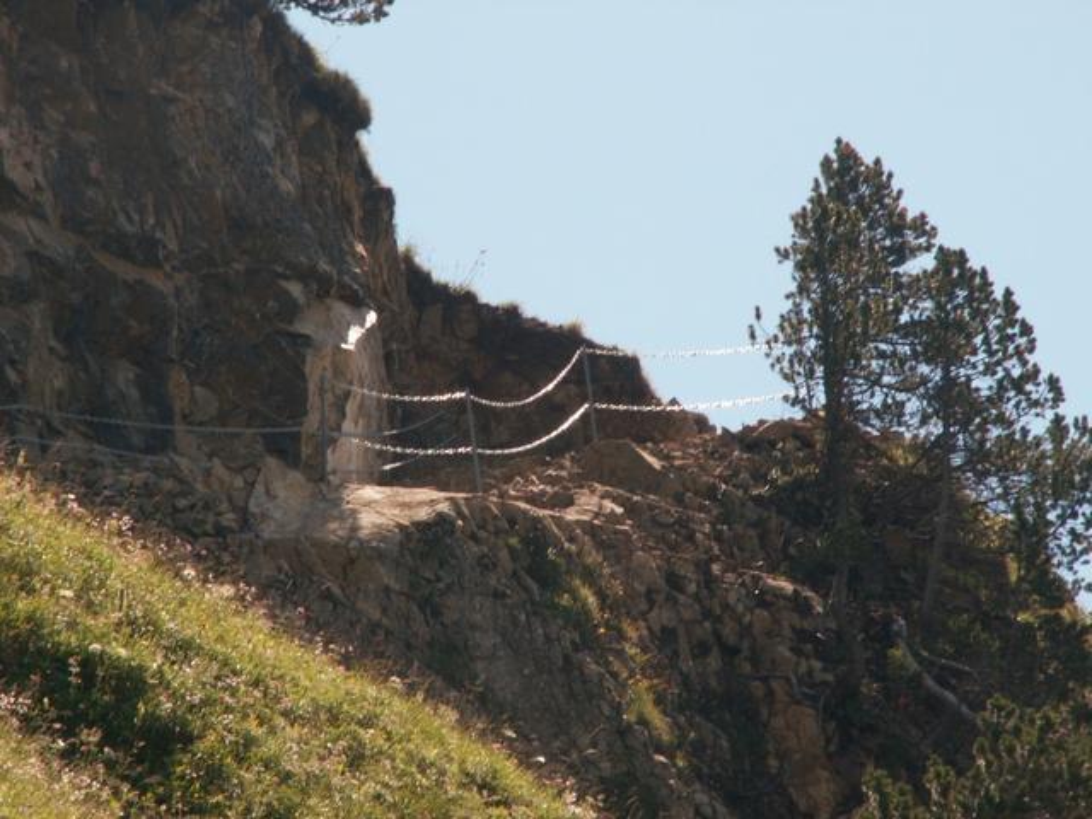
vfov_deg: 6.2
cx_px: 546
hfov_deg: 8.3
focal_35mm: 238
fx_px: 7508
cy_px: 410
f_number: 6.3
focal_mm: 39
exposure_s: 1/160
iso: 50
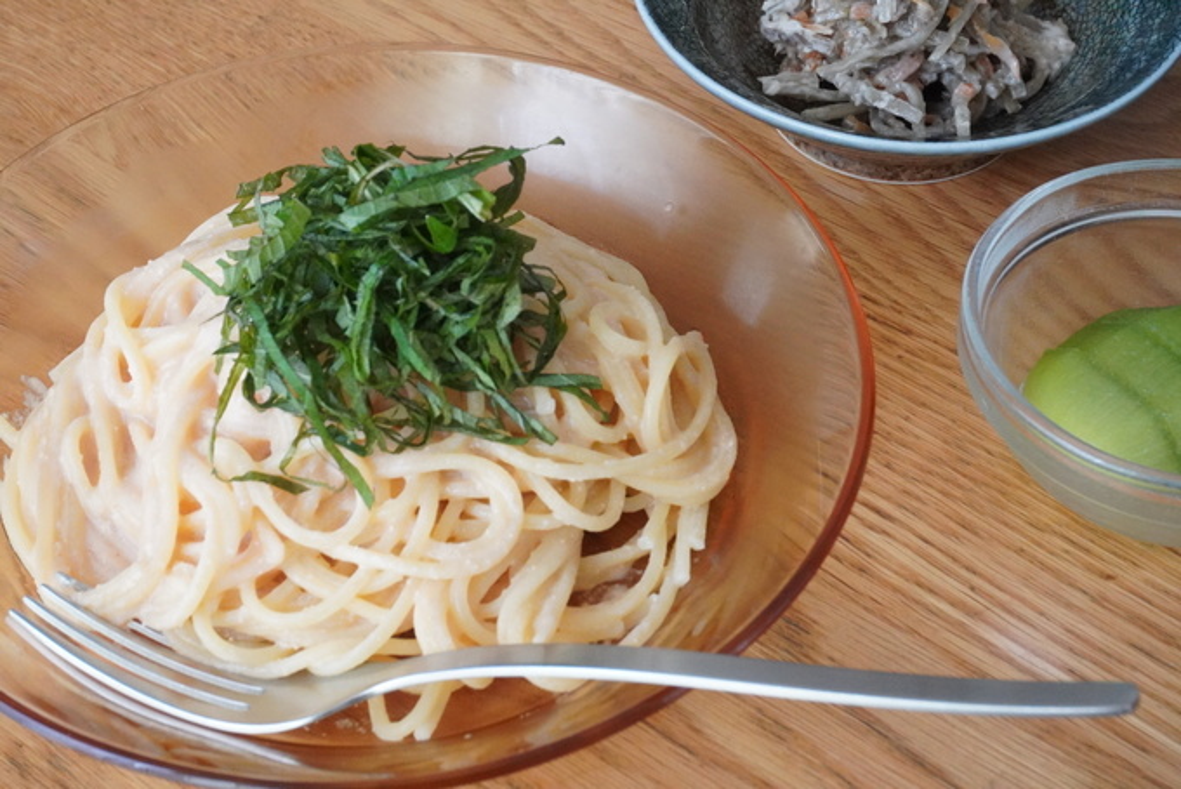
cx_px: 590
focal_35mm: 62
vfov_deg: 22.1
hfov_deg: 32.6
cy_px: 394
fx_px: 2018
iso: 5000
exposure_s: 1/80
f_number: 11
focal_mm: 41
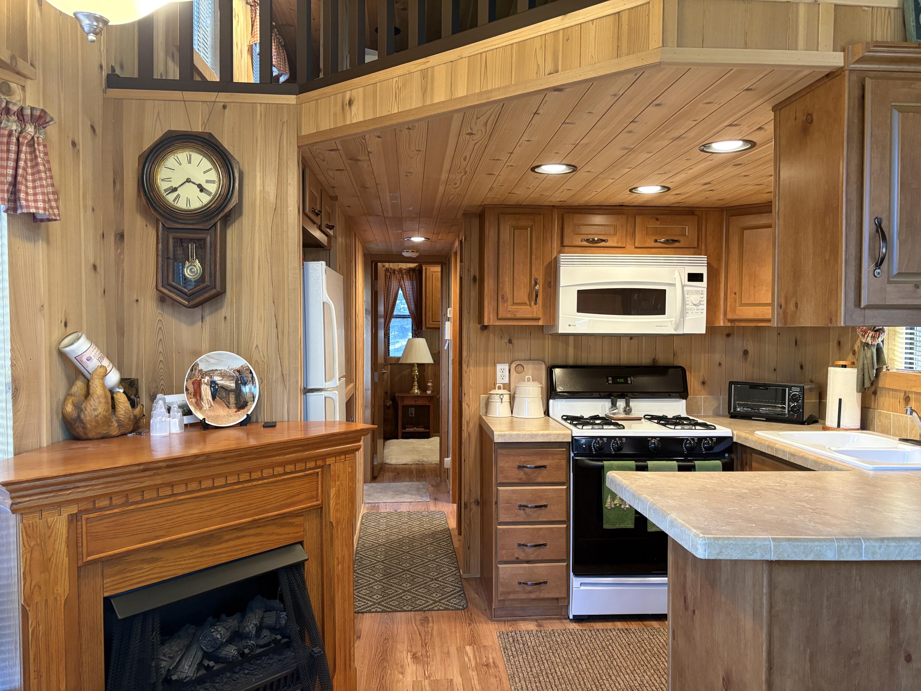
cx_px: 460
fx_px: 692
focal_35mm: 26
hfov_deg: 67.3
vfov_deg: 53.1
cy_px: 346
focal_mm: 5.96
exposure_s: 1/60
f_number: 1.6
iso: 250
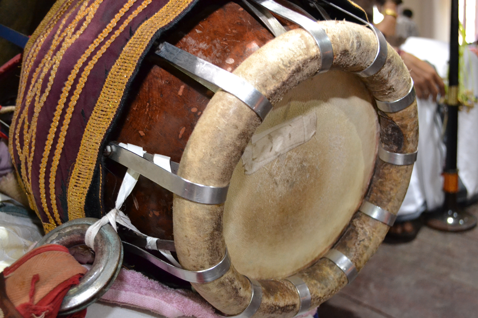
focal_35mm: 39
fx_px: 518
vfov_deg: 34.2
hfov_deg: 49.6
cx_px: 239
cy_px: 159
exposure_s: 1/60
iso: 2800
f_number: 4.2
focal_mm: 26
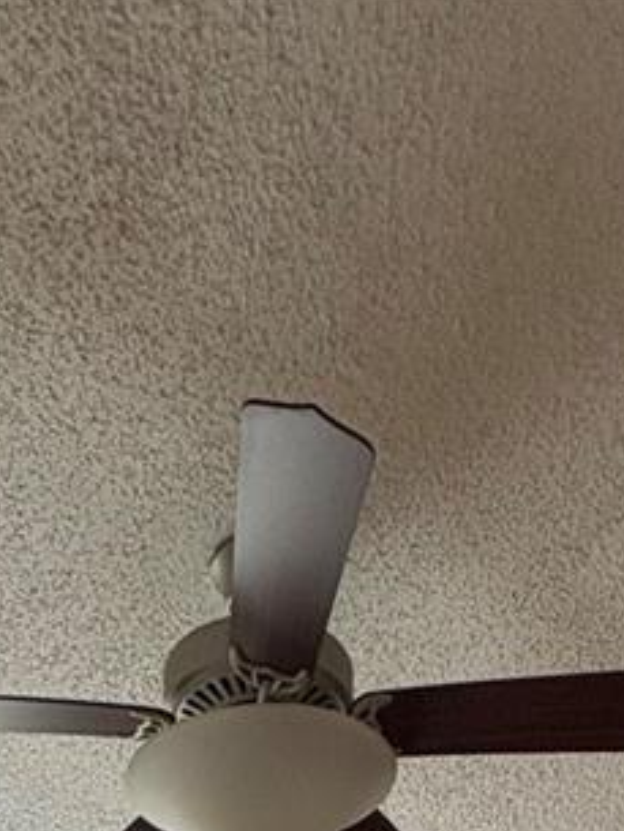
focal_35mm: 55
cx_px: 275
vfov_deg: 20.0
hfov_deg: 26.6
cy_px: 1618
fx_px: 1321
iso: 160
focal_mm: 2.22
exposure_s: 1/99
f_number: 2.2
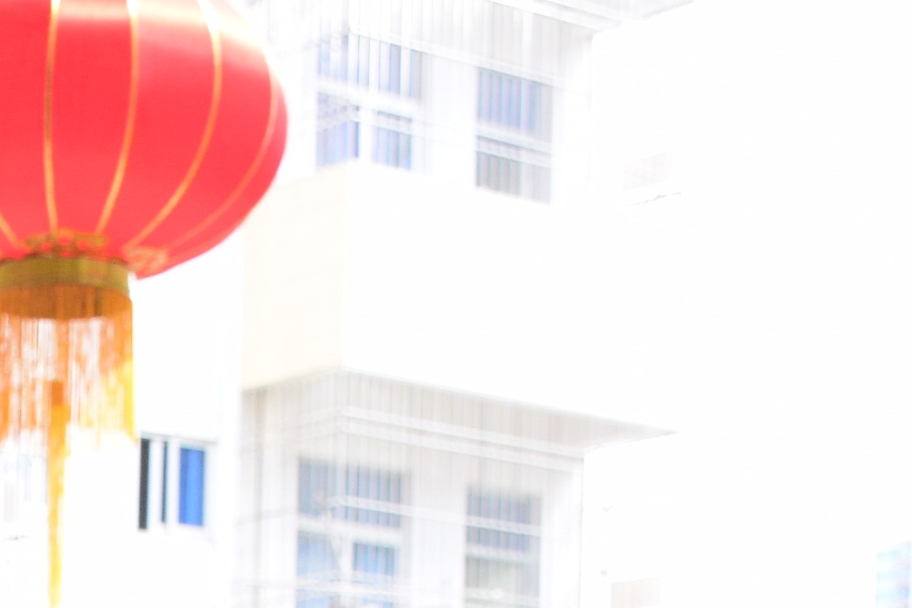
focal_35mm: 122
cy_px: 1284
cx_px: -253
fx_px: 3090
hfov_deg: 16.0
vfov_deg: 10.2
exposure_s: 1/250
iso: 400
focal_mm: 18
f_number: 5.6
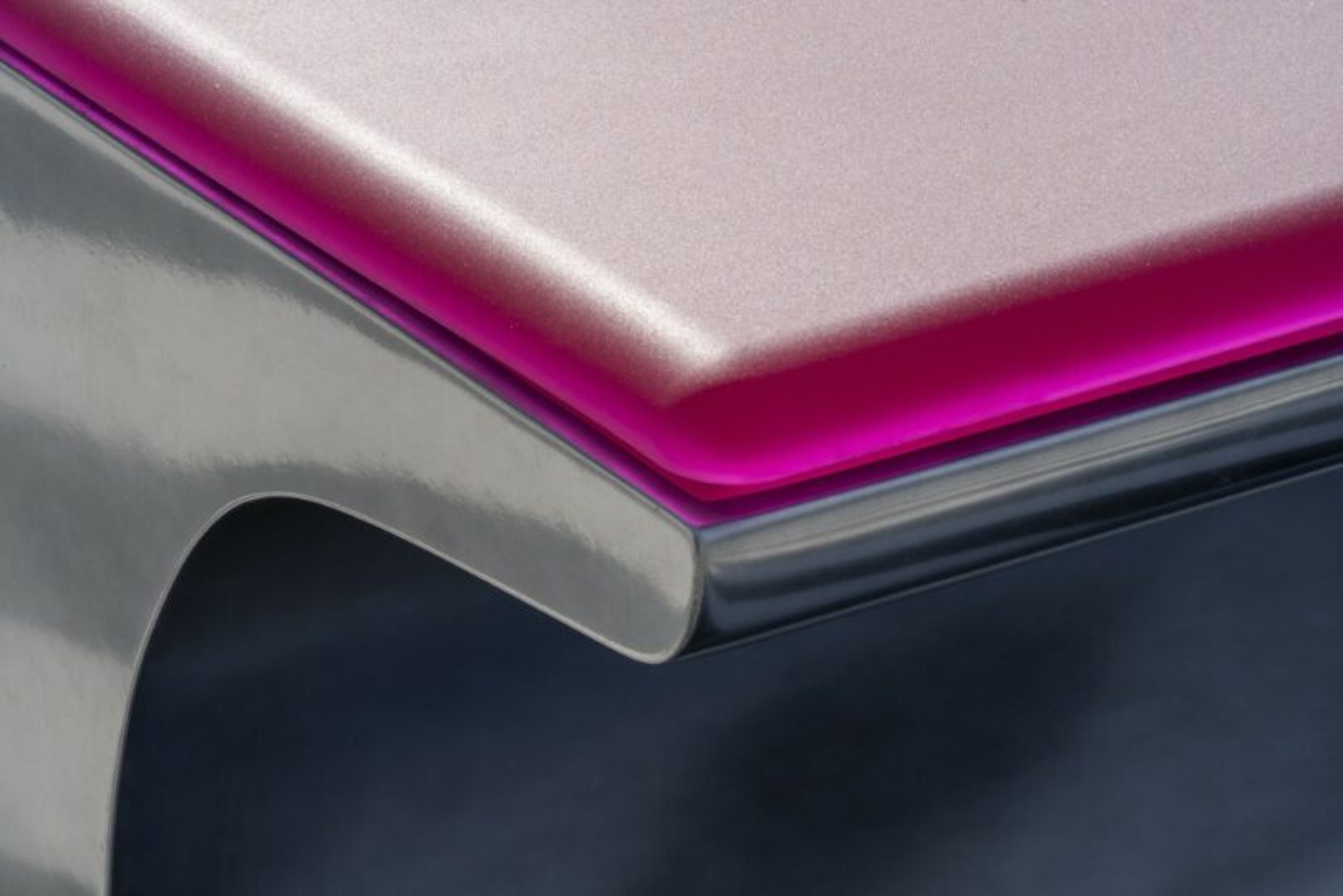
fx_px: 6714
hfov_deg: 11.4
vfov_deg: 7.6
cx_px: 672
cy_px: 448
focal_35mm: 180
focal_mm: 180
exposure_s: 1/40
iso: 100
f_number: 22
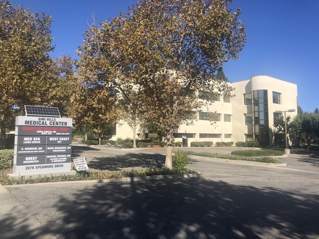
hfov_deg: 63.4
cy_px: 120
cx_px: 160
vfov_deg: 49.7
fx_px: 258
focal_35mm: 28
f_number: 1.8
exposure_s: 1/2208
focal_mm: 4
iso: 20
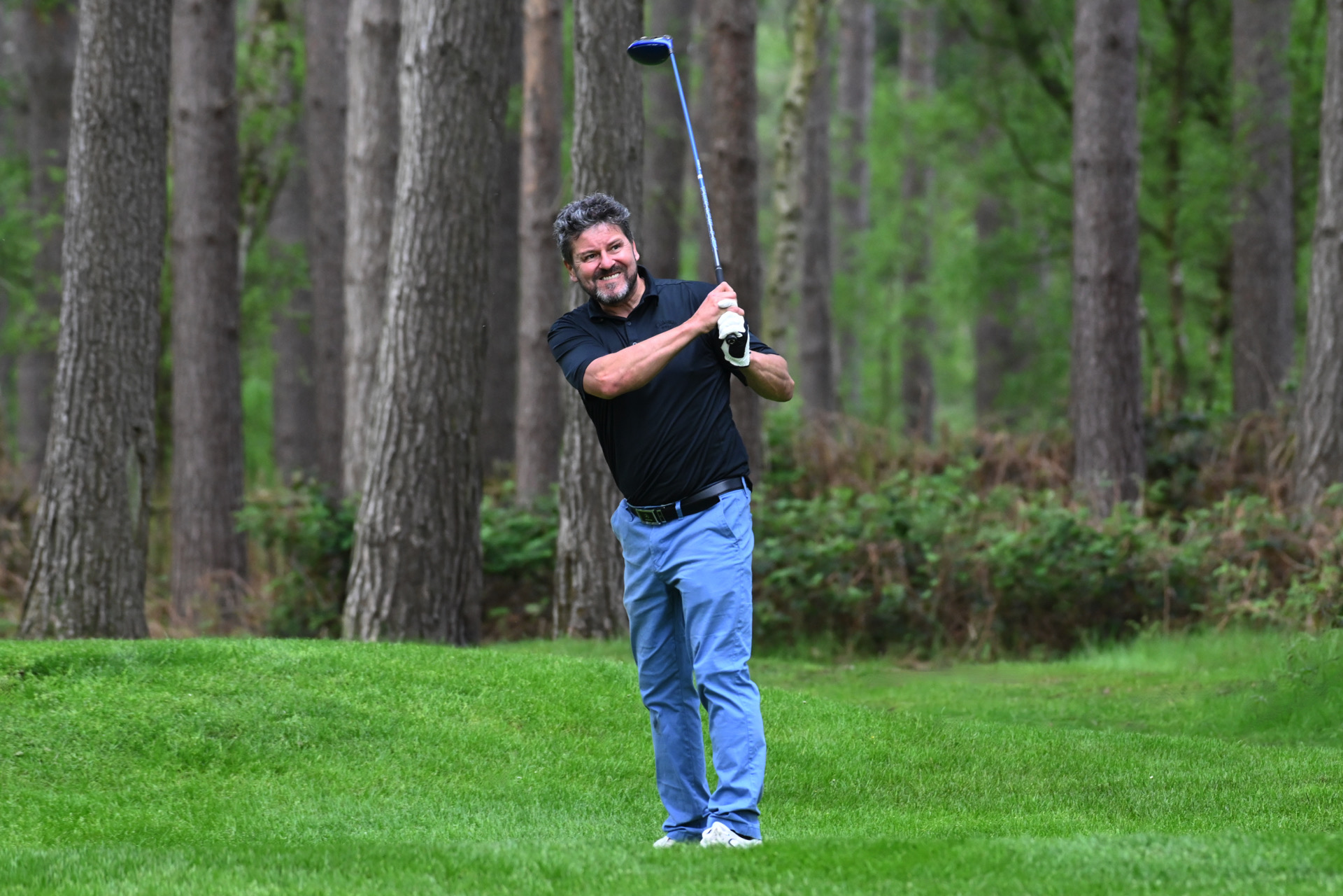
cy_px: 448
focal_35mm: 390
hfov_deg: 5.3
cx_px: 672
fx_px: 14548
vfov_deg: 3.5
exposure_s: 1/250
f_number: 5.6
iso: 1600
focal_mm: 260
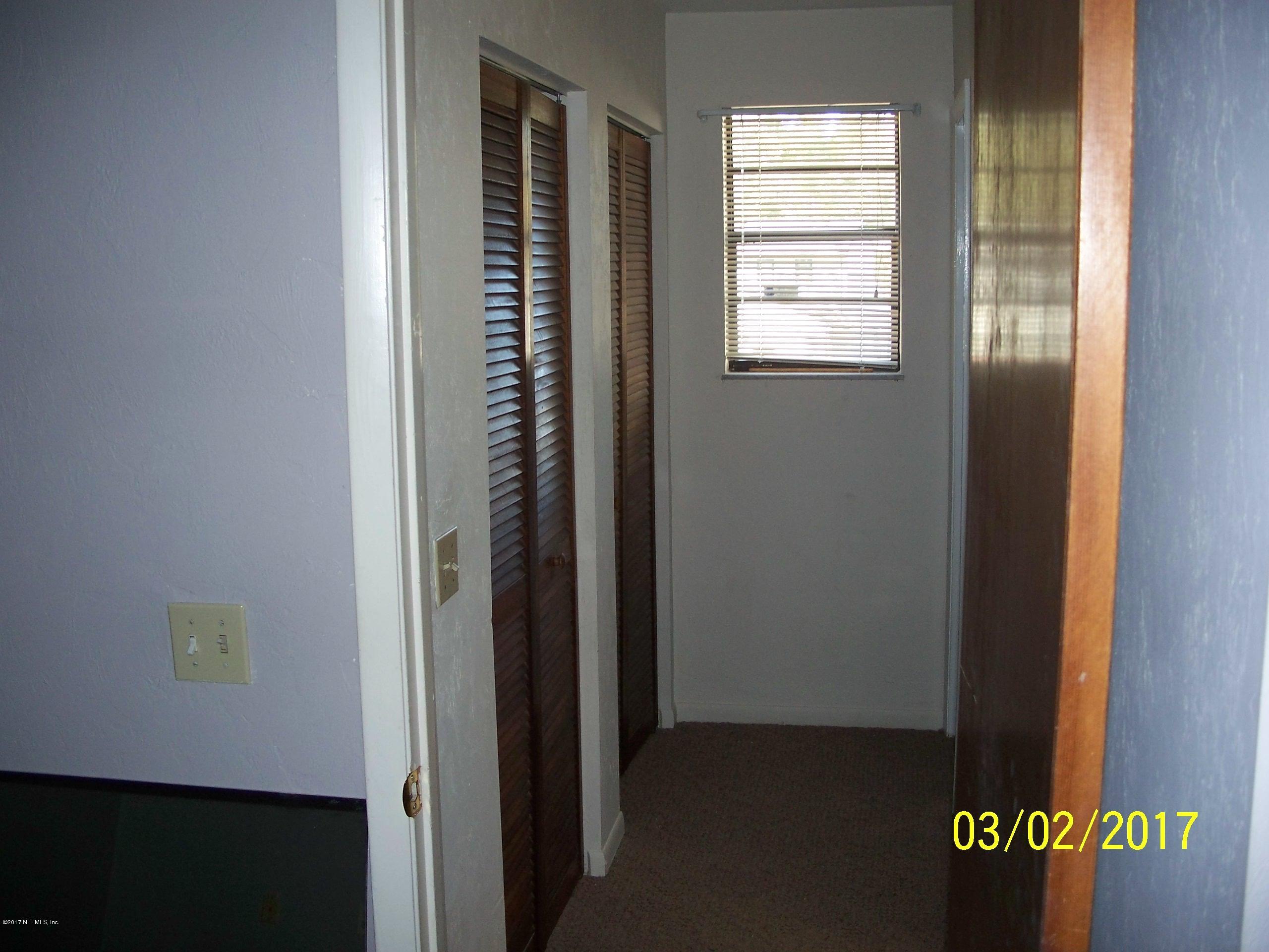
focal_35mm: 37
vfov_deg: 38.7
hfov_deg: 50.1
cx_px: 634
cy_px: 476
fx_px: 1356
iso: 200
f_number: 2.8
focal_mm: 7.8
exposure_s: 1/60
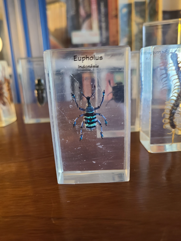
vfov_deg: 67.3
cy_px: 120
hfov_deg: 53.1
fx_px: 181
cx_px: 90
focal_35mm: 26
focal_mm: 5.4
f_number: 1.8
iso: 640
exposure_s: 1/33
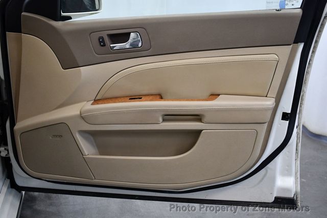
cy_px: 109
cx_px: 164
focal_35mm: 40
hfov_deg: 48.4
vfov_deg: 33.5
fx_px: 364
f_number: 3.5
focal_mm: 20
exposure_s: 1/125
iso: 1100
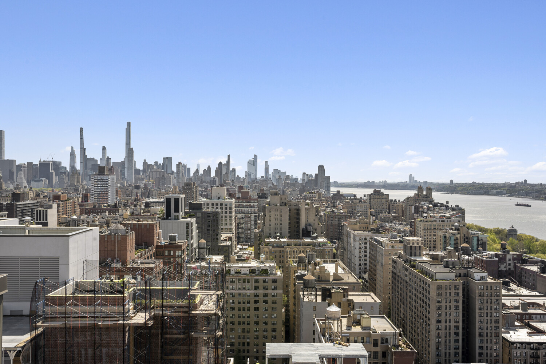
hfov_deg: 61.9
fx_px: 455
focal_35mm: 30
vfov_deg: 43.6
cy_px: 182
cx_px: 273
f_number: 13
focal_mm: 30
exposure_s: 1/100
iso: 100
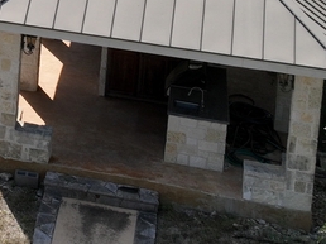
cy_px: -229
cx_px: -287
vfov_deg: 10.3
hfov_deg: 13.1
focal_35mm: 134
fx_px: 1261
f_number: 4.5
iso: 100
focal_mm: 12.29
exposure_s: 1/60
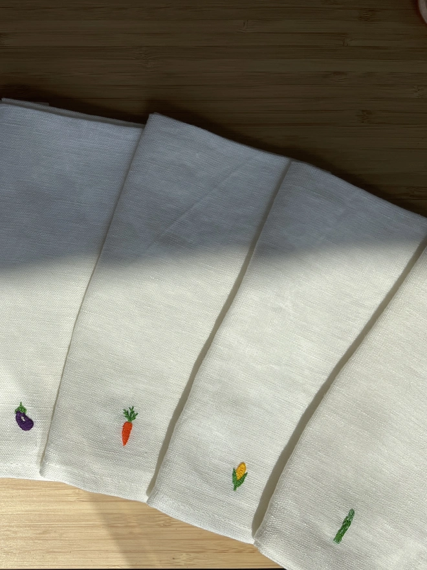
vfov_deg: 69.4
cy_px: 285
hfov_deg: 54.9
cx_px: 214
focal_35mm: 25
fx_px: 411
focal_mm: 5.1
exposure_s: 1/6993
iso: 32
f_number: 1.6
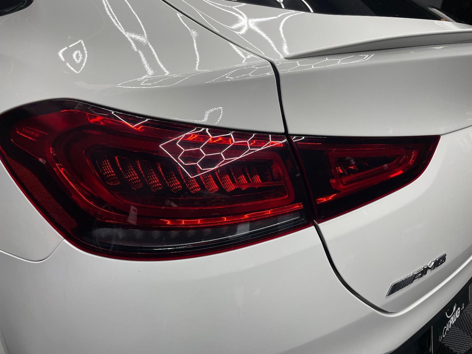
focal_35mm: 26
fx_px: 355
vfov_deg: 53.1
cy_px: 177
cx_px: 236
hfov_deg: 67.3
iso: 64
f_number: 1.6
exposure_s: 1/120
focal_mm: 4.2
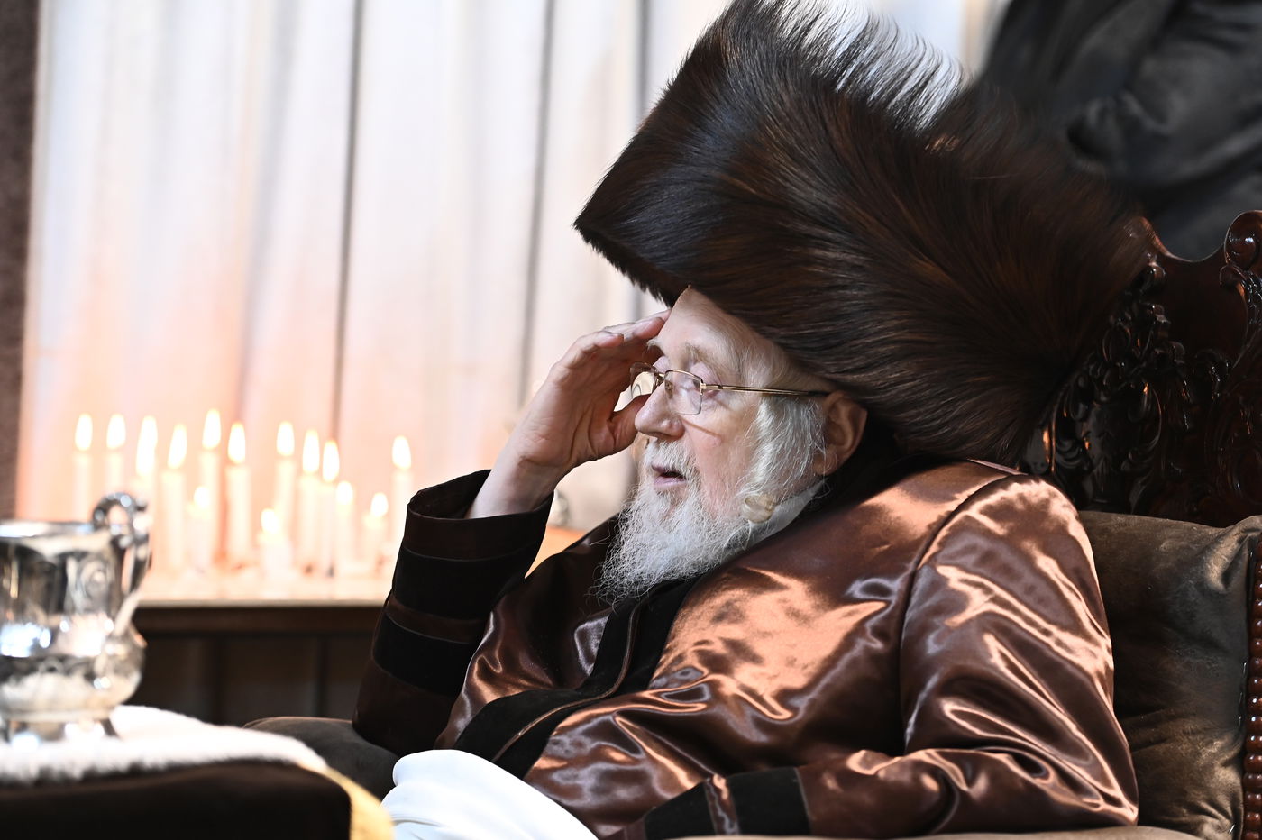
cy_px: 420
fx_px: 3854
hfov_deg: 18.6
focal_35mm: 110
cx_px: 631
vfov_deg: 12.4
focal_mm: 110
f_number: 4
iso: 2500
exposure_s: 1/250
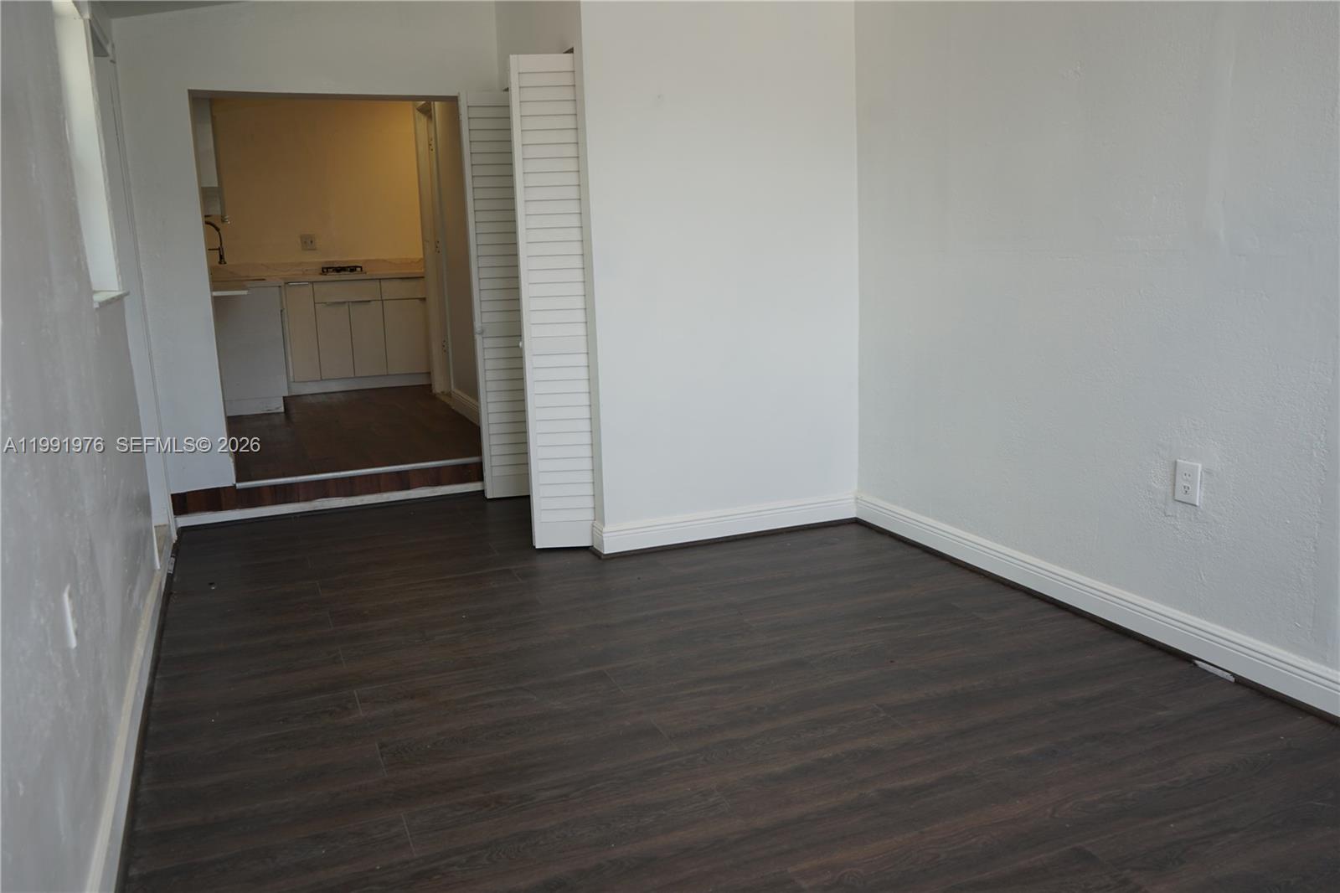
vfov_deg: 46.4
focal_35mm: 28
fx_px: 1042
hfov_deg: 65.5
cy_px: 446
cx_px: 670
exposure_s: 1/160
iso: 160
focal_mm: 28
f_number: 4
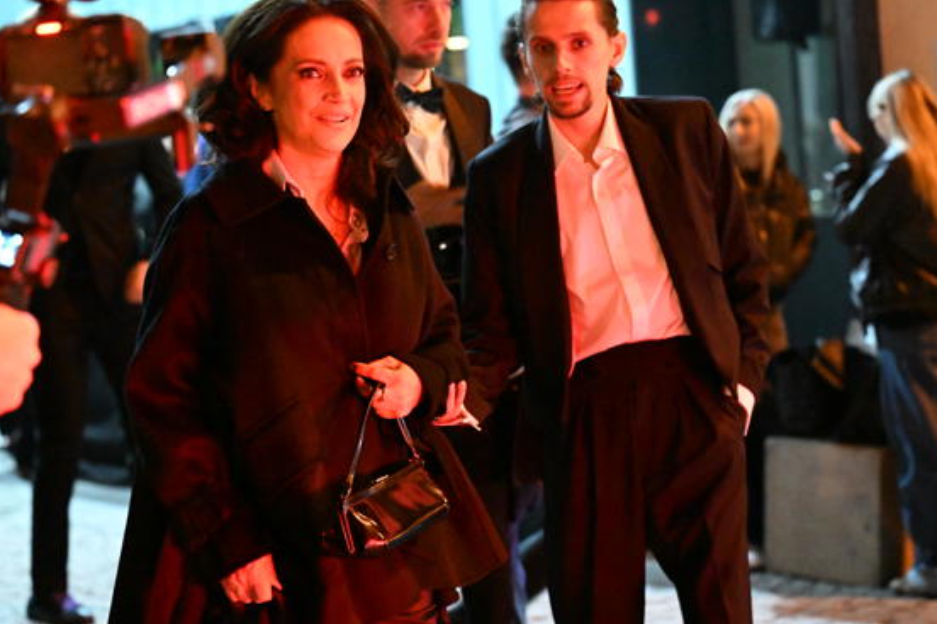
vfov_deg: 15.2
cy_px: 322
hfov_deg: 22.6
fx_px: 2342
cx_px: 504
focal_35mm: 90
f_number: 3.2
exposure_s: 1/60
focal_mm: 72
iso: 20000
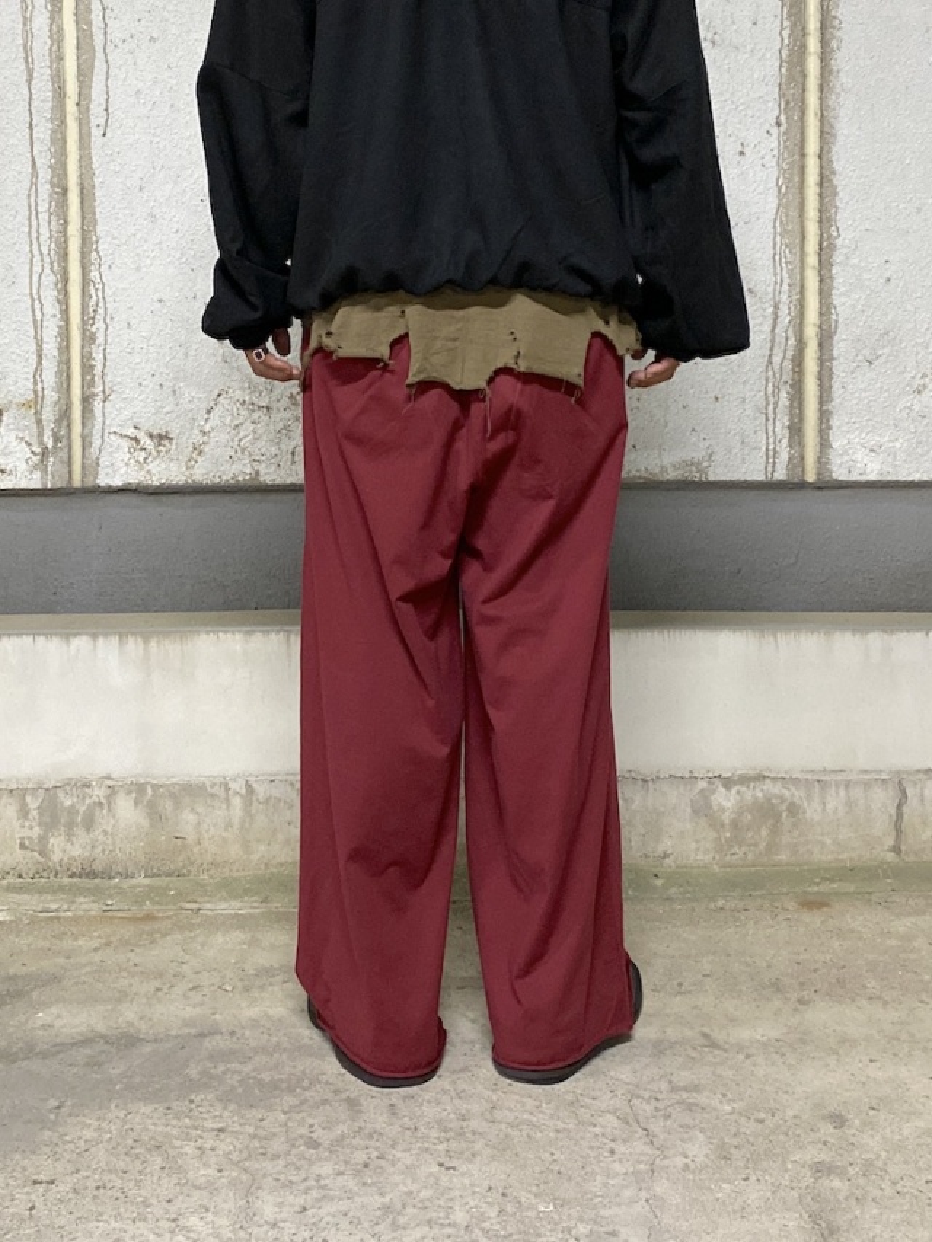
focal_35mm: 26
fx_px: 933
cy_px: 621
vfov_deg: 67.3
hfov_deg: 53.1
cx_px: 466
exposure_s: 1/25
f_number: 1.8
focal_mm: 4.25
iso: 500
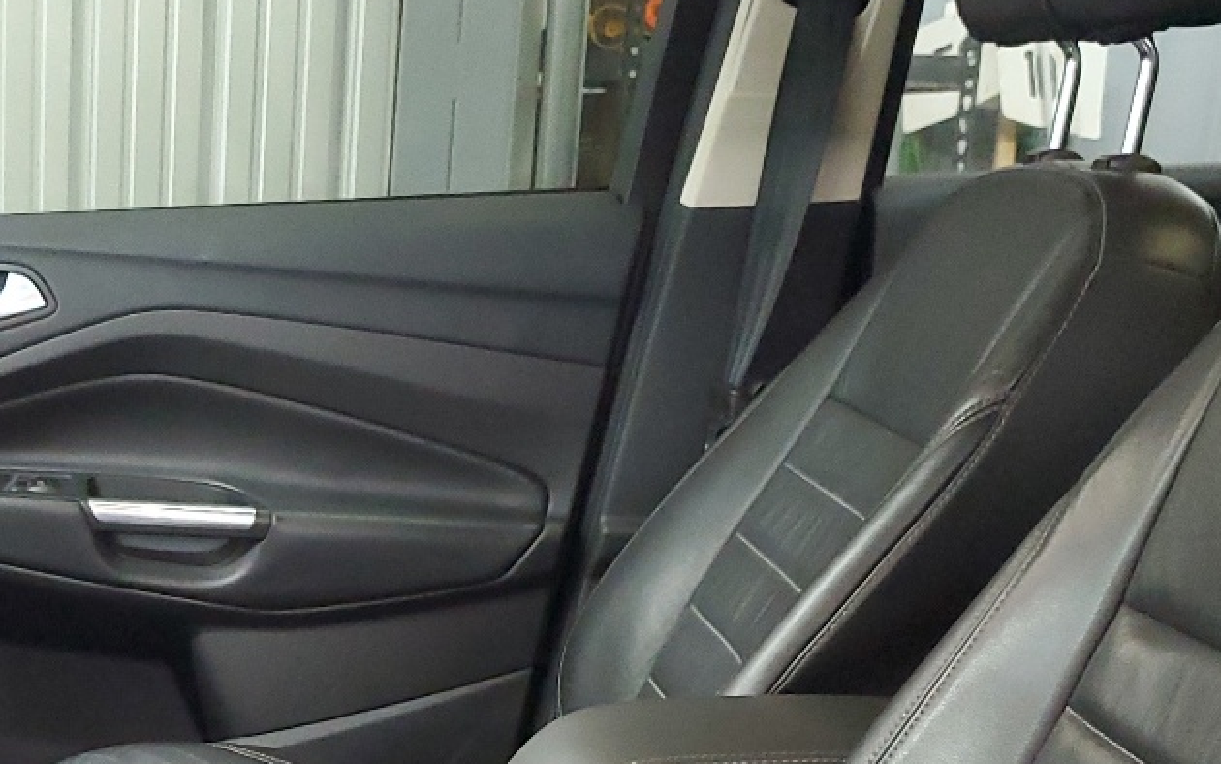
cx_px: 186
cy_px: 921
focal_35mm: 70
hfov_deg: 28.5
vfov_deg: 17.7
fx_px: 2330
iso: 285
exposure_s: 1/40
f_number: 1.5
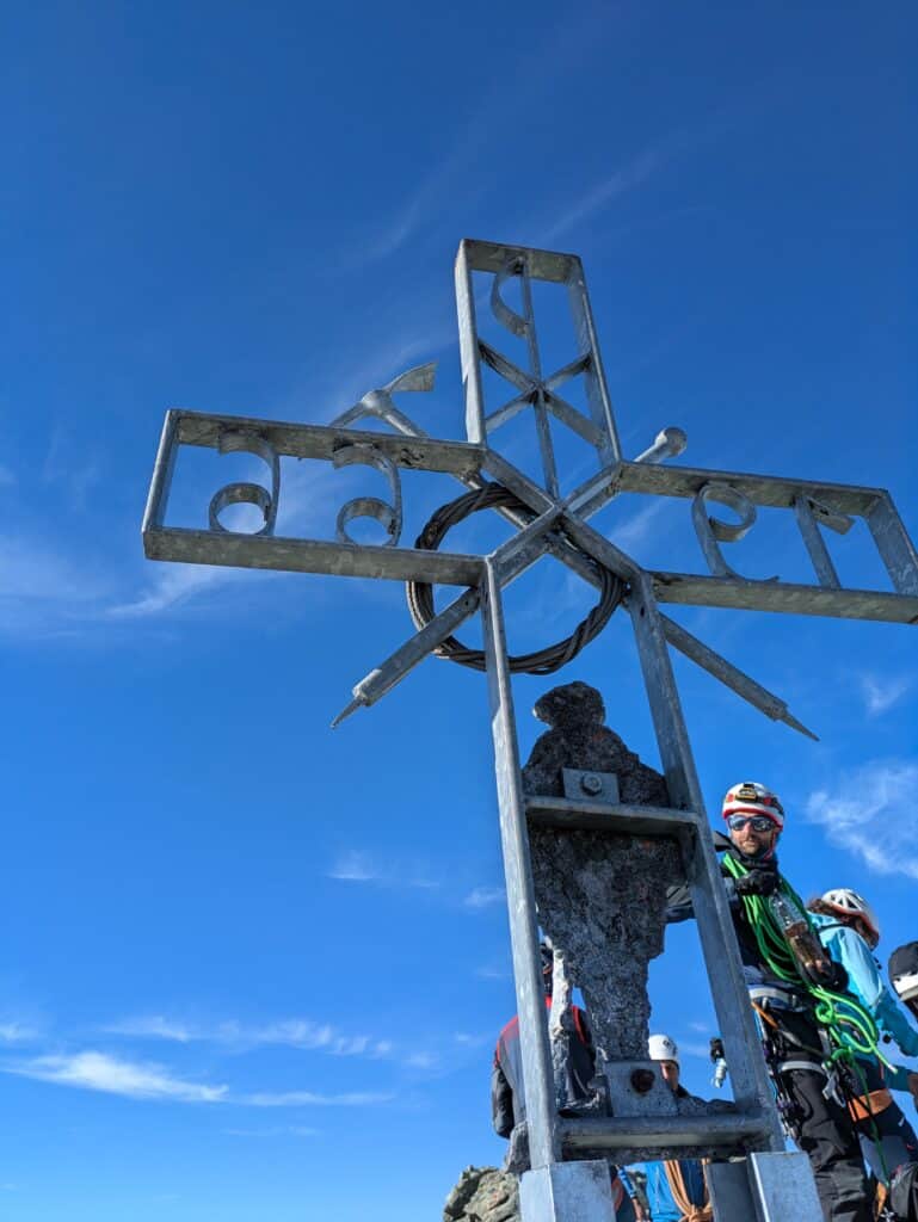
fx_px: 883
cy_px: 611
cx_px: 459
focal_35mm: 25
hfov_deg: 54.9
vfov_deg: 69.4
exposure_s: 1/1692
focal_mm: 5.43
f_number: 1.89
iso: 47
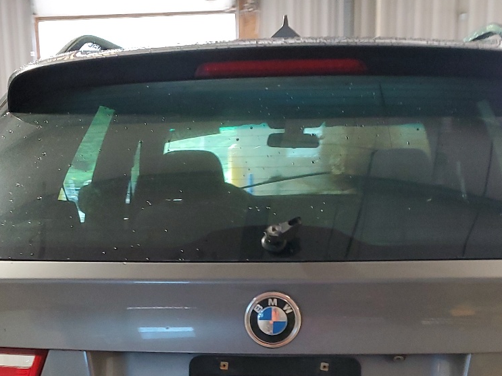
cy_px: 376
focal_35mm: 56
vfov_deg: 24.9
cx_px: 247
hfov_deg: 34.4
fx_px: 812
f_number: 1.5
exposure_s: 1/60.2
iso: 225
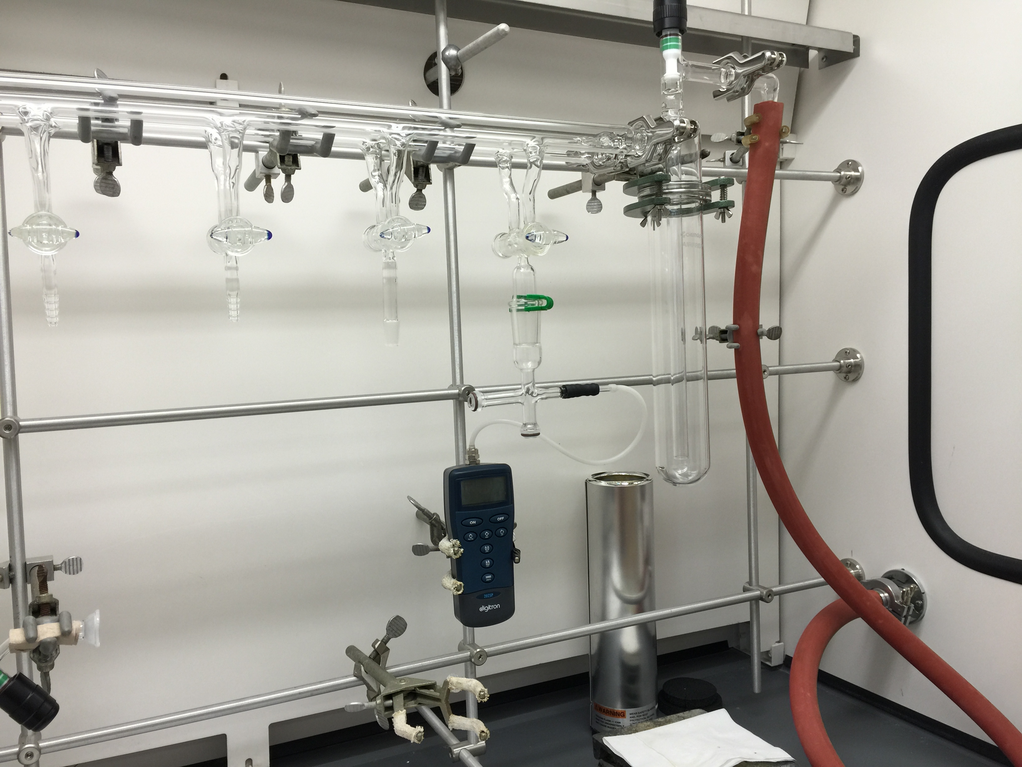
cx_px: 511
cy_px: 384
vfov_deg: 48.2
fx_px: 856
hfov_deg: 61.7
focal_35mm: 29
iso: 32
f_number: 2.2
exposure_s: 1/40
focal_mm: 4.15
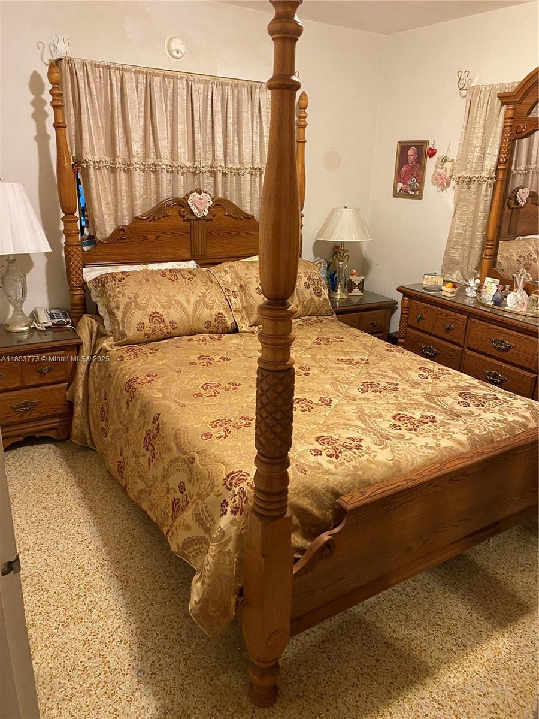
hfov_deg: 53.1
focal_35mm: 26
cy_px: 360
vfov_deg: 67.3
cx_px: 270
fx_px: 540
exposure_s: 1/40
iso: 500
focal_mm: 4.25
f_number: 1.8
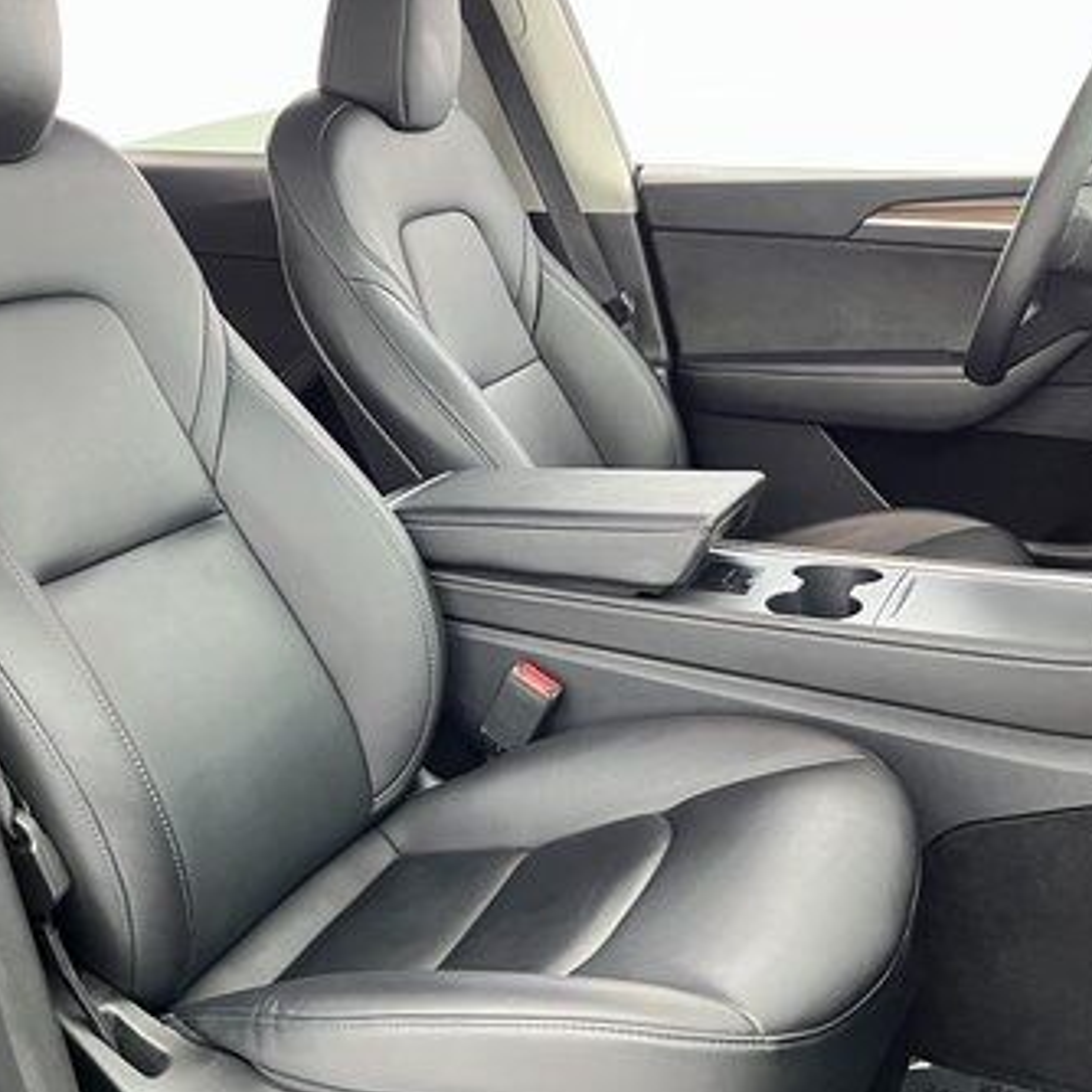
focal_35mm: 44
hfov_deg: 38.3
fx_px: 1570
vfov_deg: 38.3
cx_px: 487
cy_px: 595
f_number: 1.6
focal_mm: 5.1
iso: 640
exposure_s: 1/30
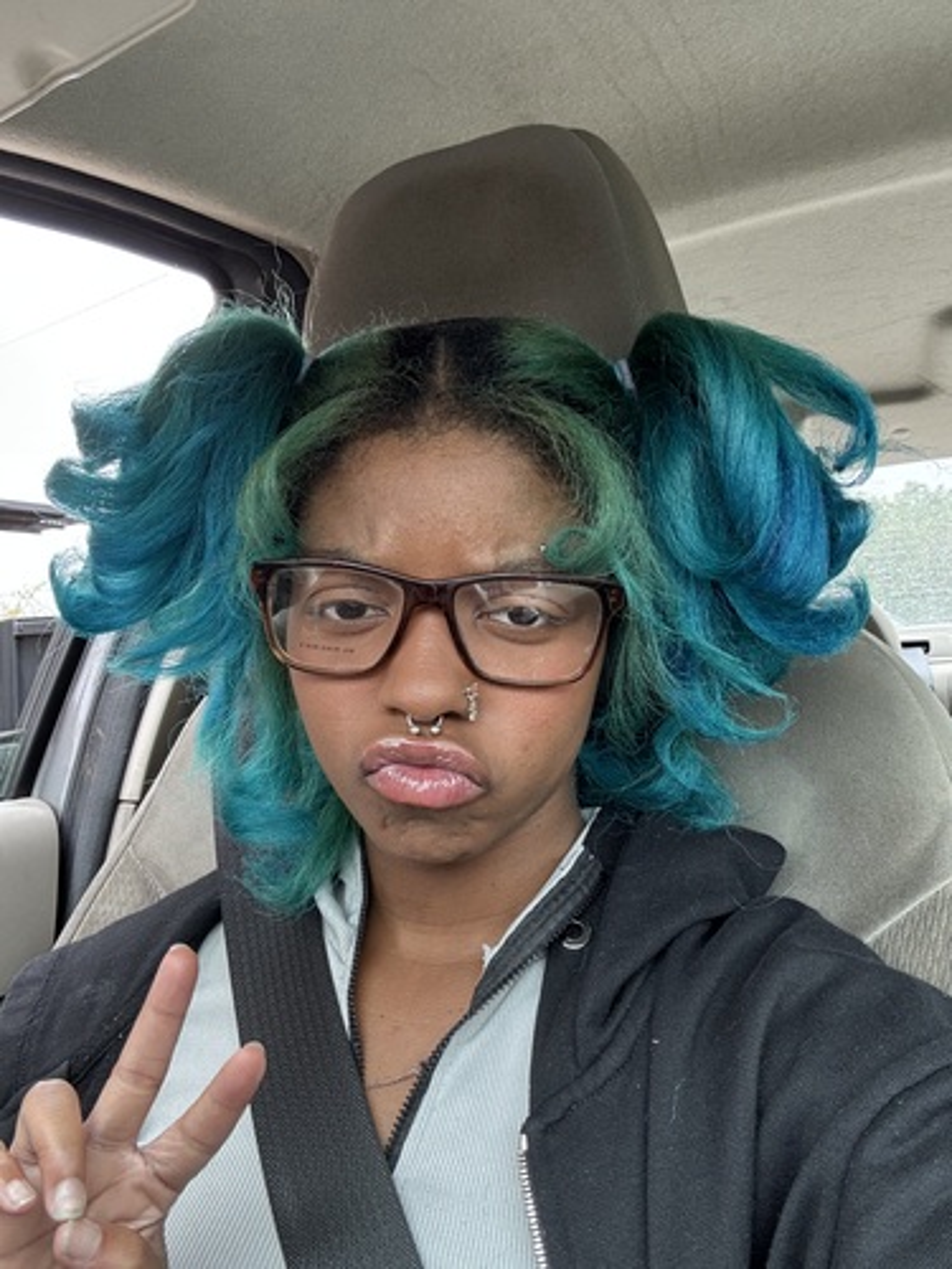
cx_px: 476
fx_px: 1100
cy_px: 634
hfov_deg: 46.8
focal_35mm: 30
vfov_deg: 60.0
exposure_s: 1/72
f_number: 1.9
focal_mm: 2.69
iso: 80
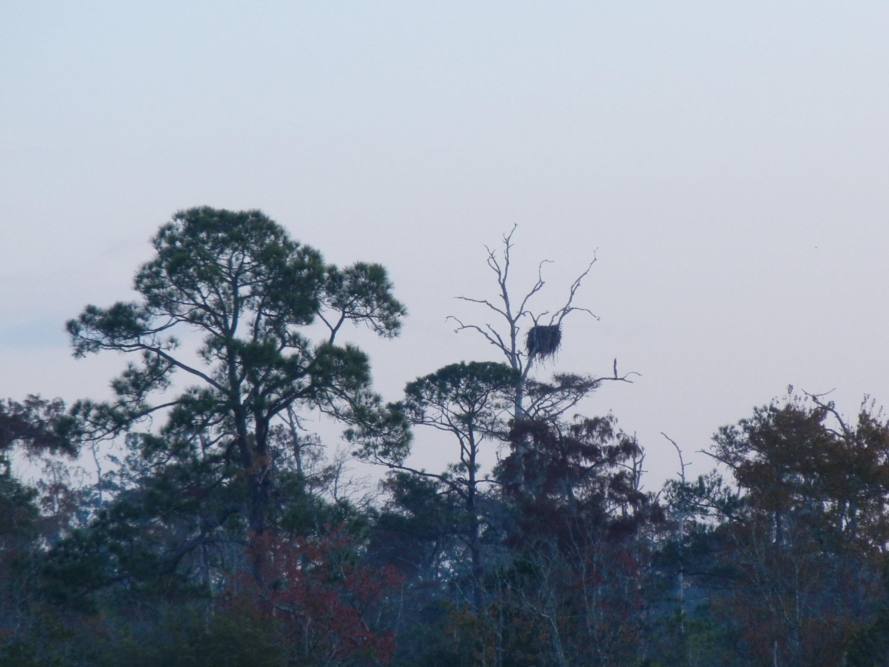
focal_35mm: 378
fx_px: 9709
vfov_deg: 3.9
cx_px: 530
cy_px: 342
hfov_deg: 5.2
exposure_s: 1/324
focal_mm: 47.2
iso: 200
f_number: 5.1
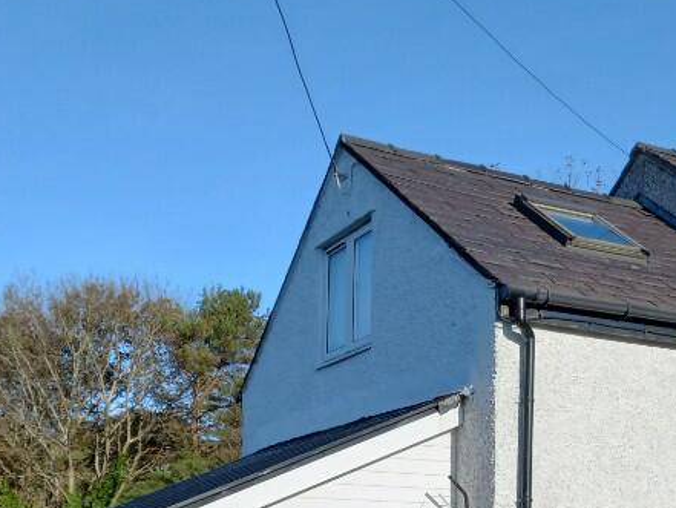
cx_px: 572
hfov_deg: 32.0
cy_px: 494
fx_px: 1133
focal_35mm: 58
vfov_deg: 24.2
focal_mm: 4.6
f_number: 2
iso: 25
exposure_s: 1/1302
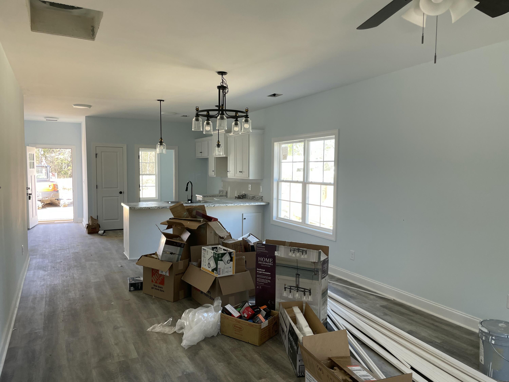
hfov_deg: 67.3
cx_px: 254
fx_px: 382
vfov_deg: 53.1
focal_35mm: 26
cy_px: 191
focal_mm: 4.2
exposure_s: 1/121
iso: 64
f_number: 1.6
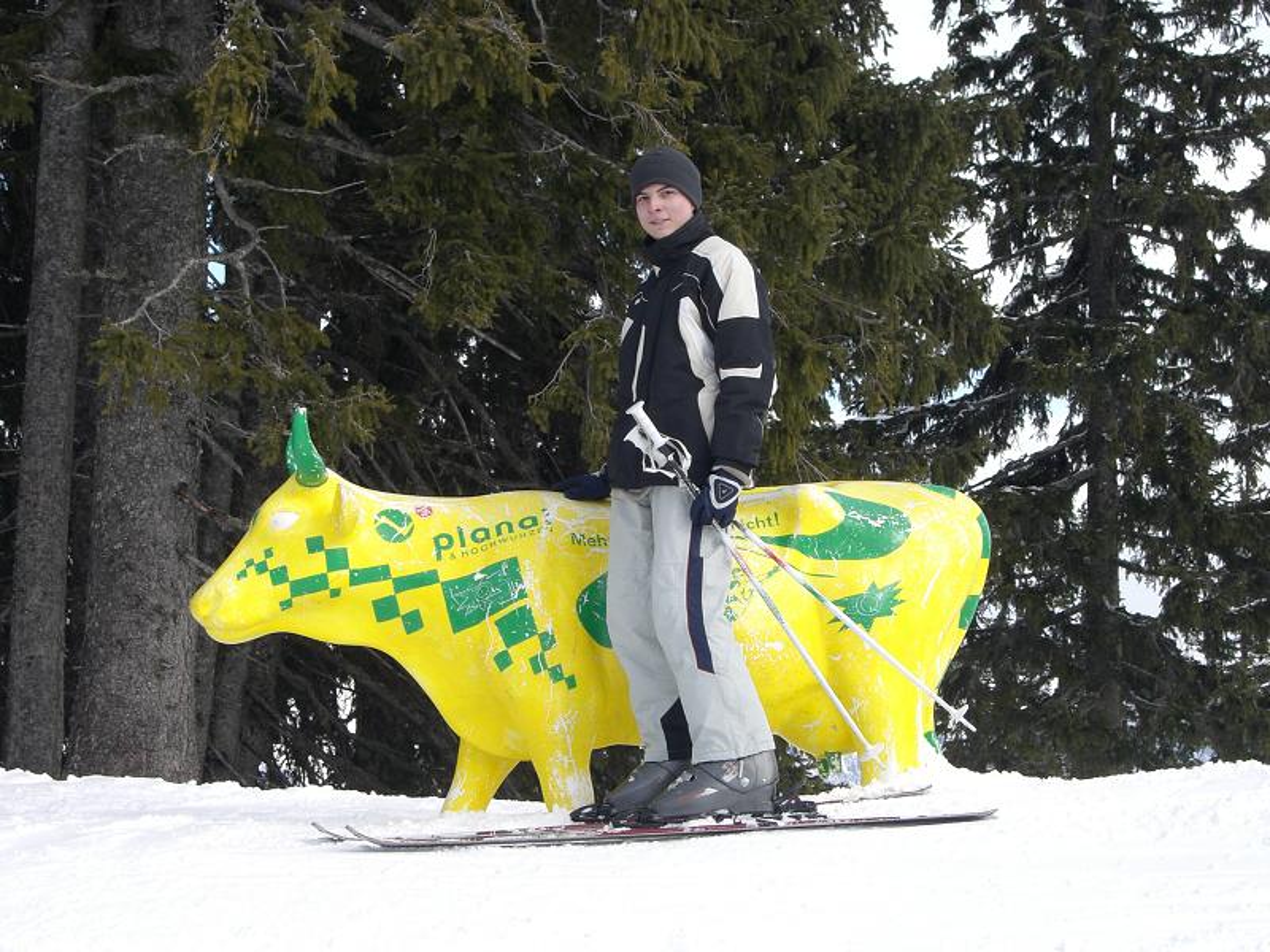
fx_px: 2495
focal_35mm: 68
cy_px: 476
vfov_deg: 21.6
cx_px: 635
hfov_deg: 28.6
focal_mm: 11.34
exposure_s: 1/200
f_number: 5.8
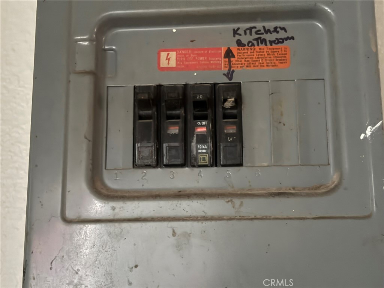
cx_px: 192
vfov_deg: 28.0
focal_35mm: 52
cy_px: 144
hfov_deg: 36.8
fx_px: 577
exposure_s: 1/9
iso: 400
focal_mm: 5.96
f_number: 1.6
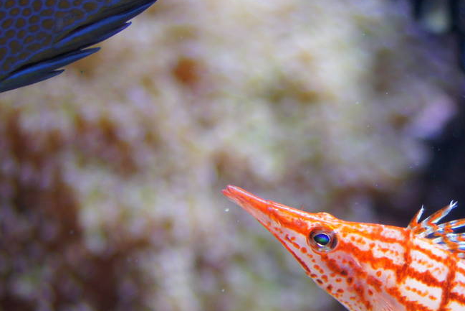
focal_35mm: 111
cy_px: 311
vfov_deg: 12.2
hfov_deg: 18.3
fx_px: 1434
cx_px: 361
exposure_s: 1/125
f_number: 2.8
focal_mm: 30
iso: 400
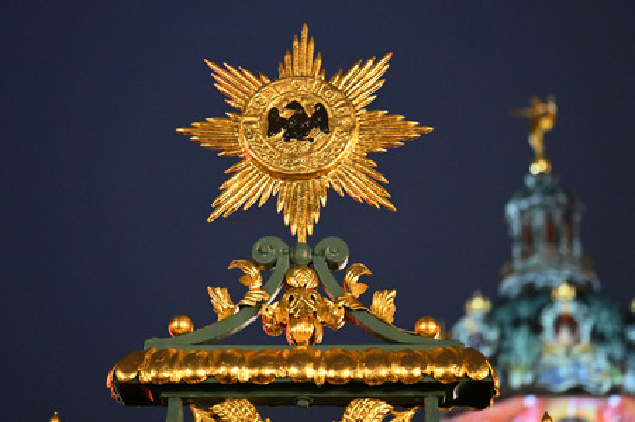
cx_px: 318
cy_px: 211
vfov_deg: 19.4
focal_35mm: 70
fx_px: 1234
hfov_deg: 28.9
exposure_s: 1/60
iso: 14400
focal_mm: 70
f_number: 2.8
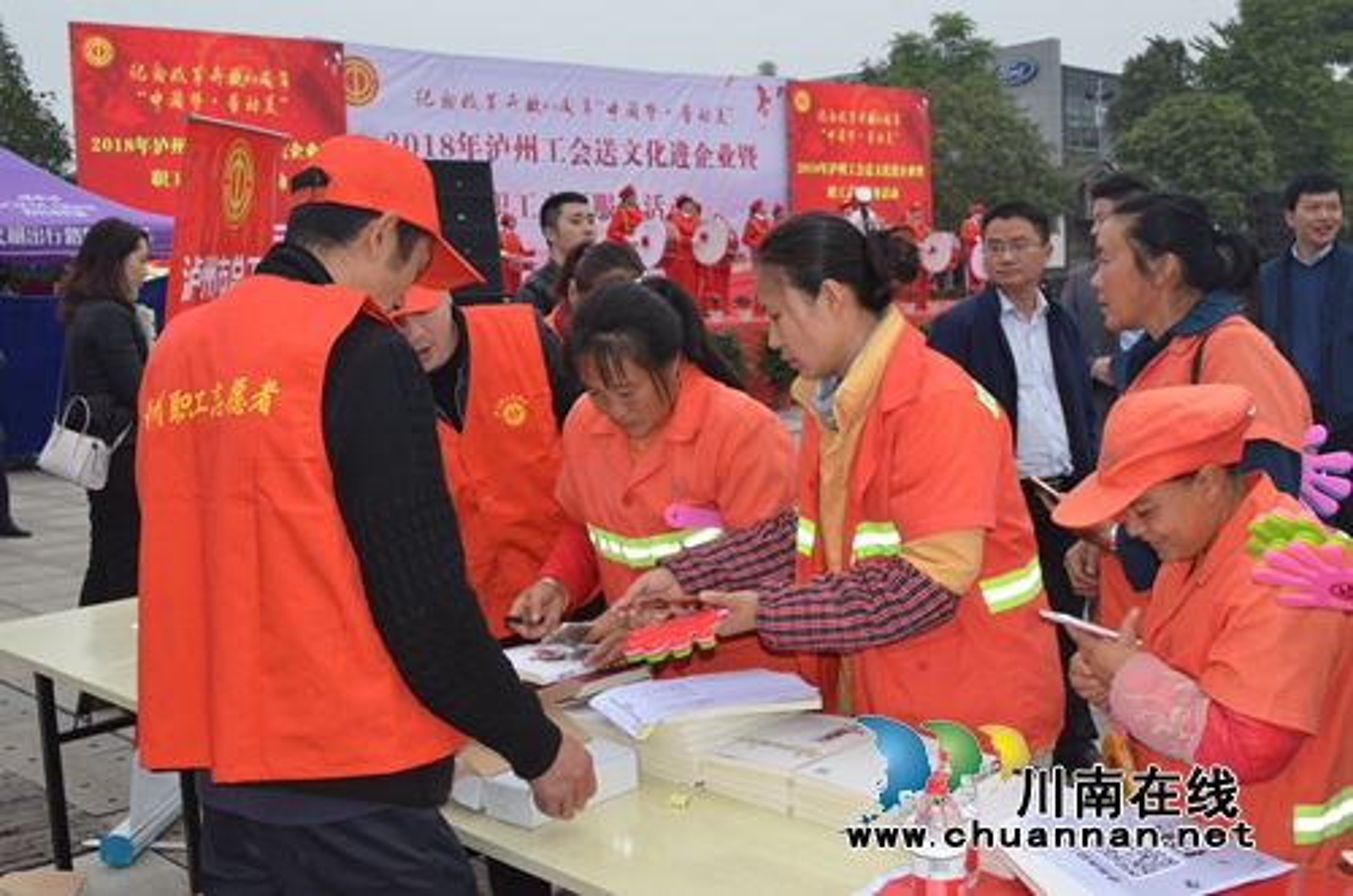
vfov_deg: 31.7
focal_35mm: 42
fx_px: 1575
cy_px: 448
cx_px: 676
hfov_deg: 46.5
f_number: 9.5
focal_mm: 28
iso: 1250
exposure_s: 1/250
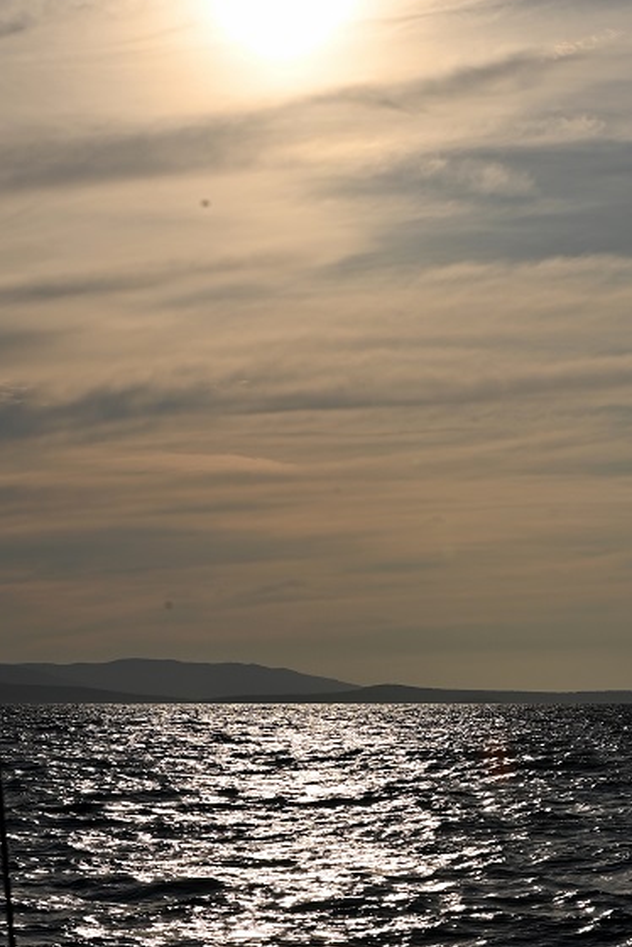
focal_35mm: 125
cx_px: 388
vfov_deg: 16.4
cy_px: 359
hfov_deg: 11.0
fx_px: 3287
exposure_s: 1/800
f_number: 16
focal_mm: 70
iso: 100
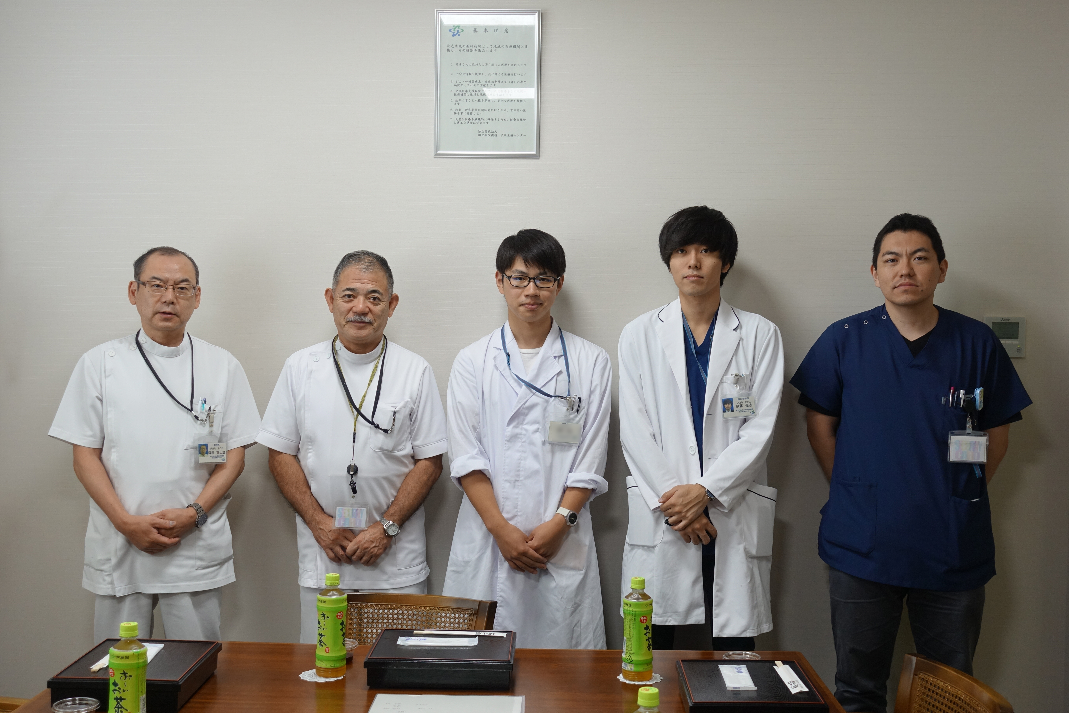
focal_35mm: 41
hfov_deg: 47.4
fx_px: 1217
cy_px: 356
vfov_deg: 32.6
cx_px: 534
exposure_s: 1/80
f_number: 2.8
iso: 160
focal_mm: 14.9
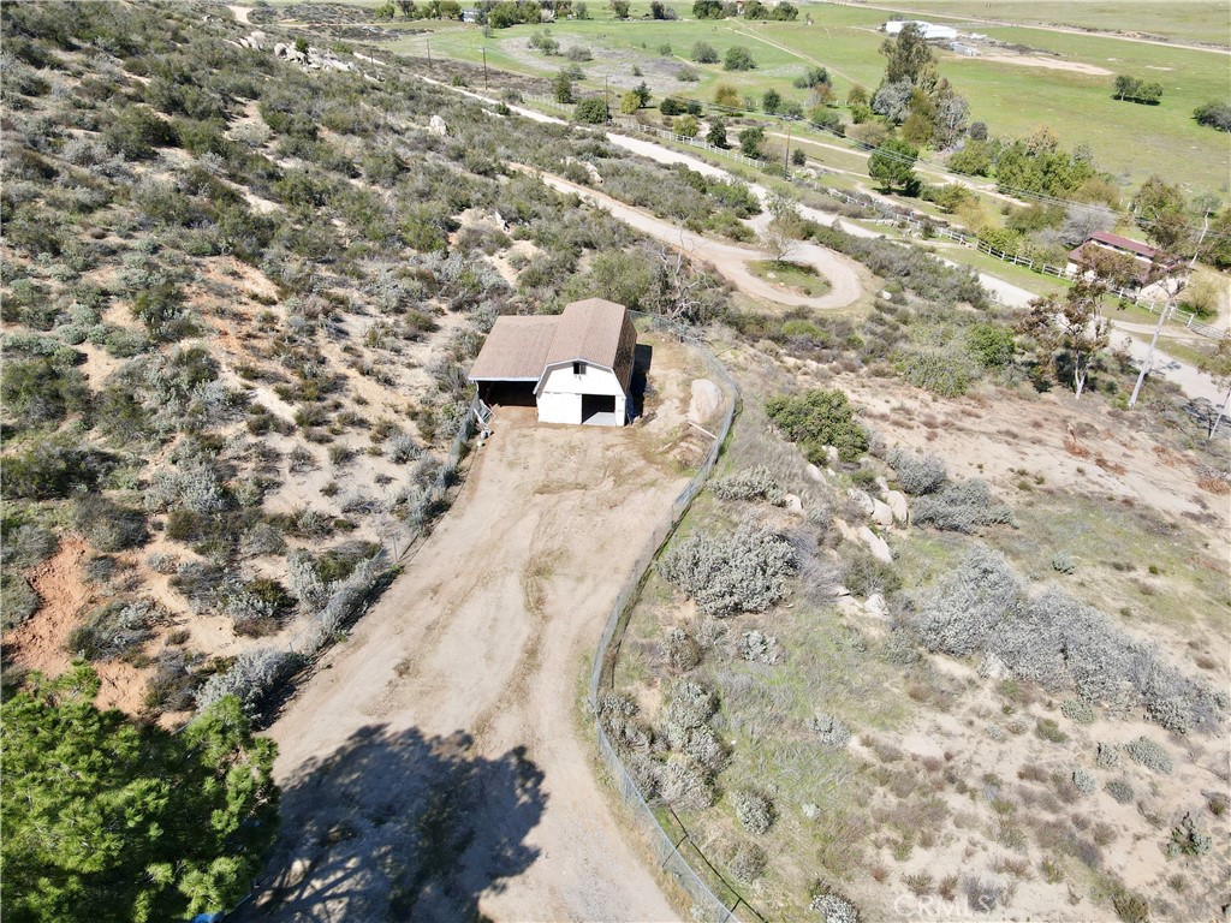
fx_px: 853
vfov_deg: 56.8
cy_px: 462
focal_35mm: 24
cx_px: 616
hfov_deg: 71.6
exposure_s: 1/640
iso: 100
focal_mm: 4.5
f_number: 2.8
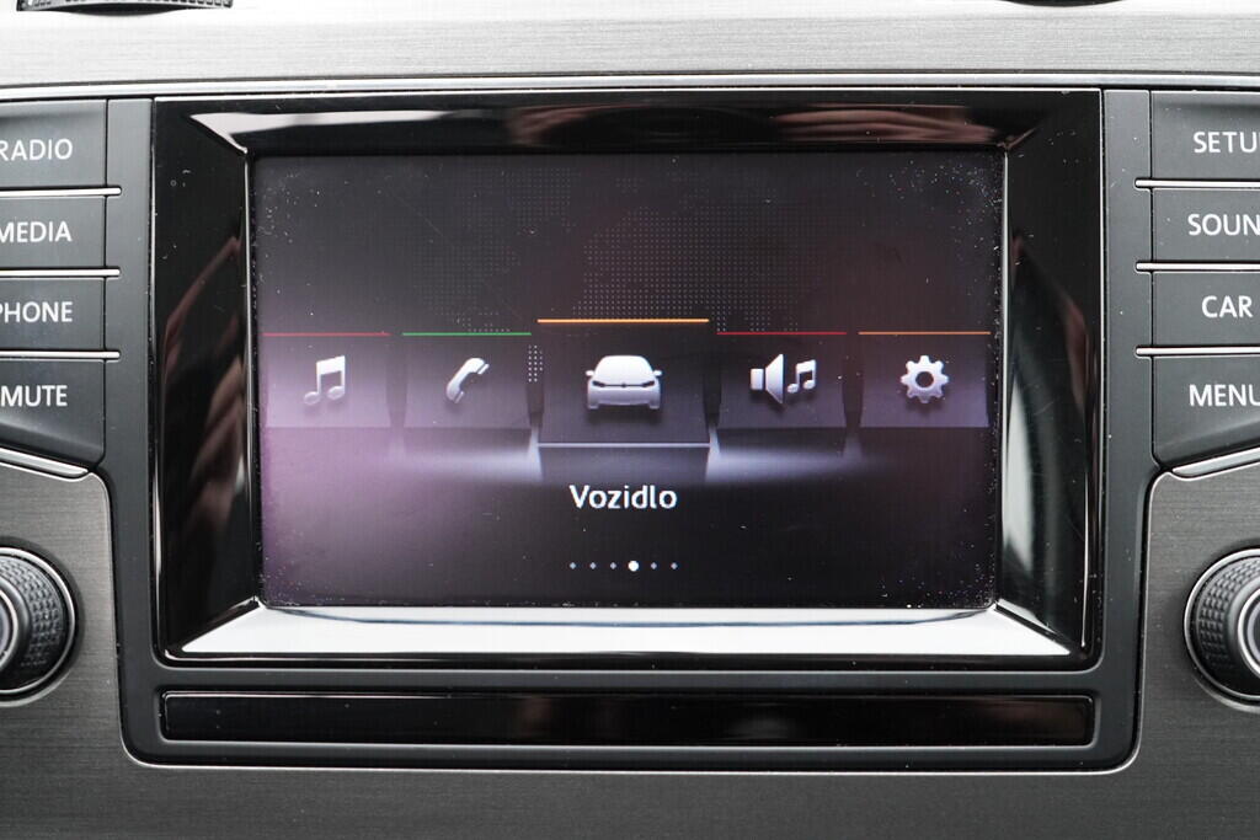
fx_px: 1260
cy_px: 420
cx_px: 630
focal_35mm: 36
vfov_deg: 36.9
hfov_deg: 53.1
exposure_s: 1/60
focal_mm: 24
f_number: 3.5
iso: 1600
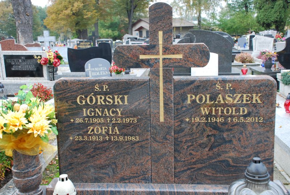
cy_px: 98
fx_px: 375
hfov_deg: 42.2
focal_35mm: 46
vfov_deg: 29.1
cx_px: 145
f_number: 5.6
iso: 500
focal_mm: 31
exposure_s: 1/60
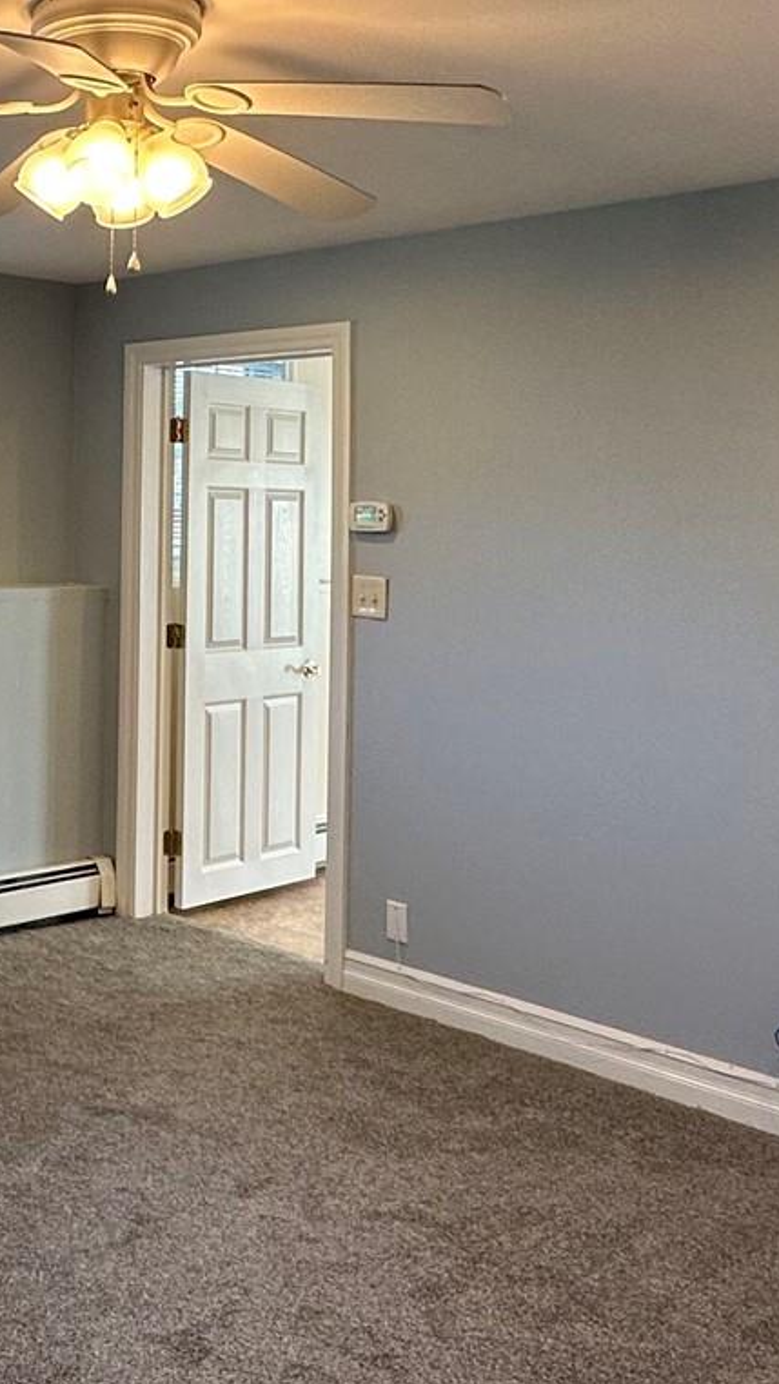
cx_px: -71
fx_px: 1505
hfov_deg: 26.8
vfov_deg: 48.6
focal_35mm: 41
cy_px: 463
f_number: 2.2
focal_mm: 2.22
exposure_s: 1/120
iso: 100
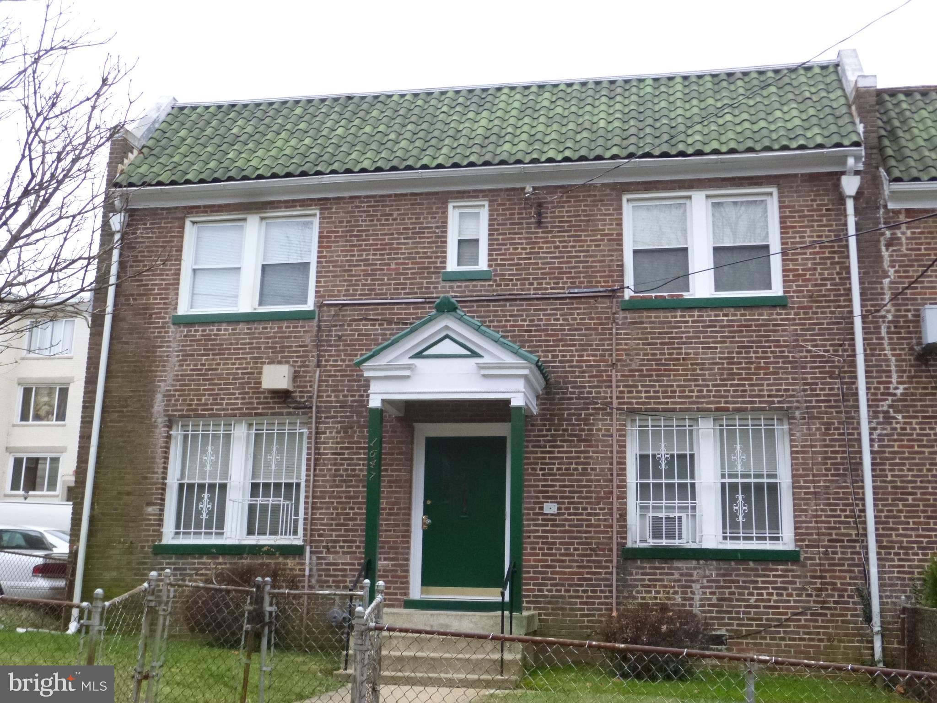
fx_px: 974
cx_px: 468
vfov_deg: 39.7
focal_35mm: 36
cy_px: 352
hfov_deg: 51.4
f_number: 3.6
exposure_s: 1/60
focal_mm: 6.5
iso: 320
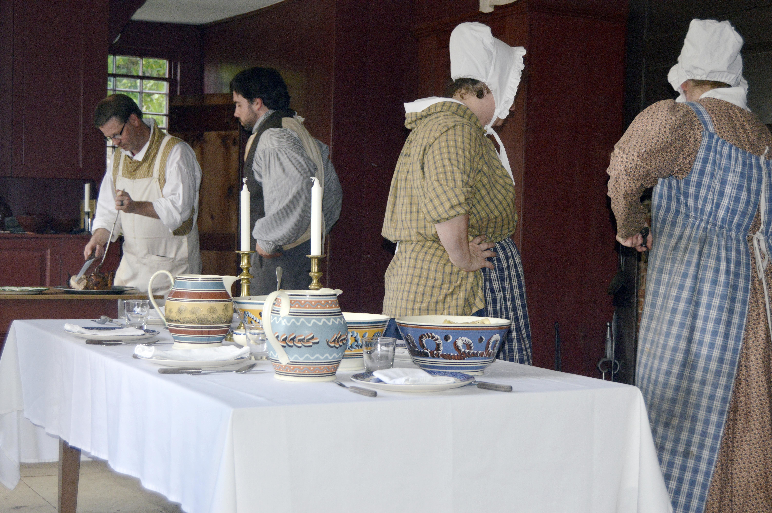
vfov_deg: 23.7
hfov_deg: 35.1
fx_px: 1221
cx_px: 386
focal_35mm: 57
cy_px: 256
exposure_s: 1/60
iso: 640
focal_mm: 38
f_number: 4.8
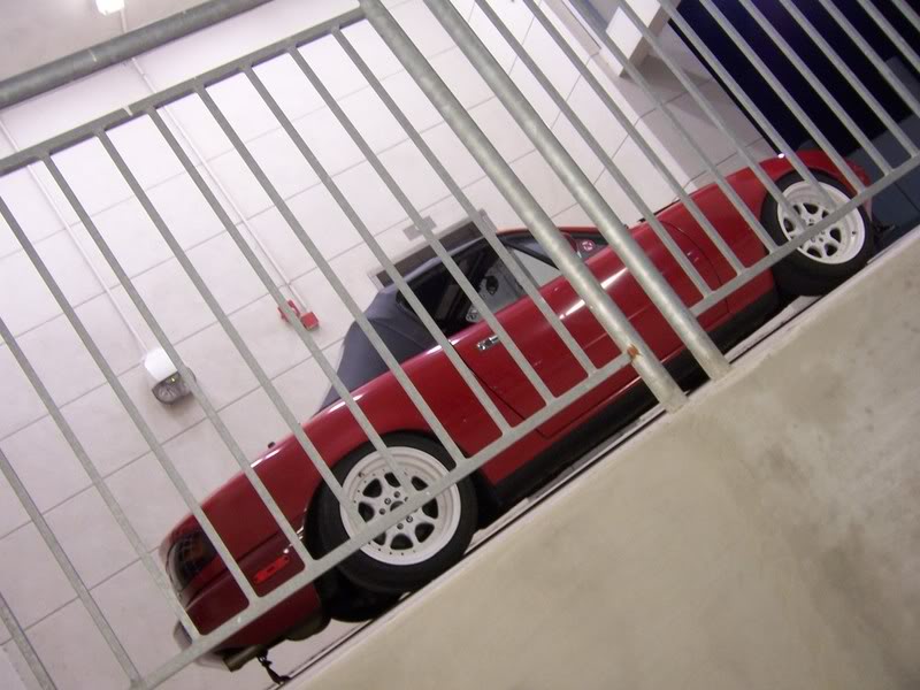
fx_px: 877
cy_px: 345
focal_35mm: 33
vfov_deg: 42.9
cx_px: 460
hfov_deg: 55.4
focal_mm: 5.5
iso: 140
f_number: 3.4
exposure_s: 1/8
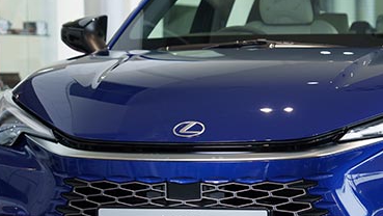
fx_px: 1636
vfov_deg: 7.5
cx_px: 271
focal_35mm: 161
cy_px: 139
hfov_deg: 13.3
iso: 500
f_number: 3.2
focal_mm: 63
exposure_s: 1/320
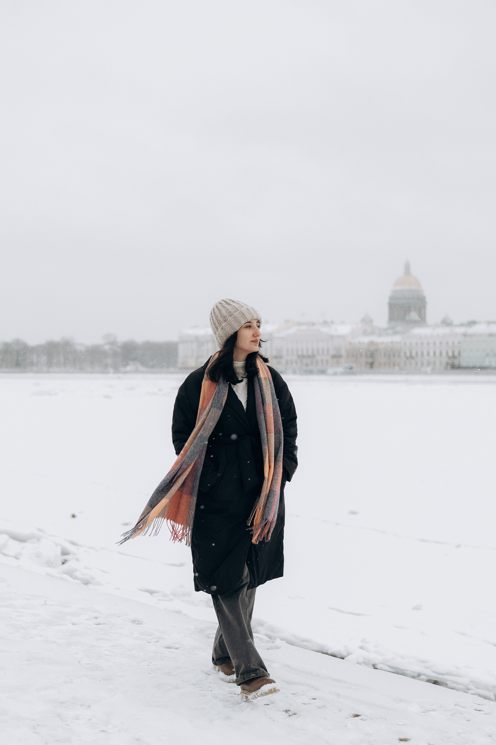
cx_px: 248
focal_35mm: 45
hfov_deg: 29.9
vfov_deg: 43.6
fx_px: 930
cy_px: 372
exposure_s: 1/1000
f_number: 1.6
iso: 160
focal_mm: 30
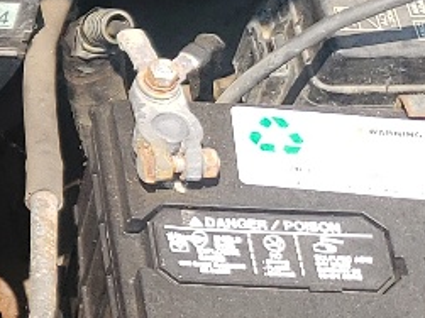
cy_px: -46
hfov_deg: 10.8
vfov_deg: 8.8
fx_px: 2037
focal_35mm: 166
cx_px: -450
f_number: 1.5
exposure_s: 1/1000
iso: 50
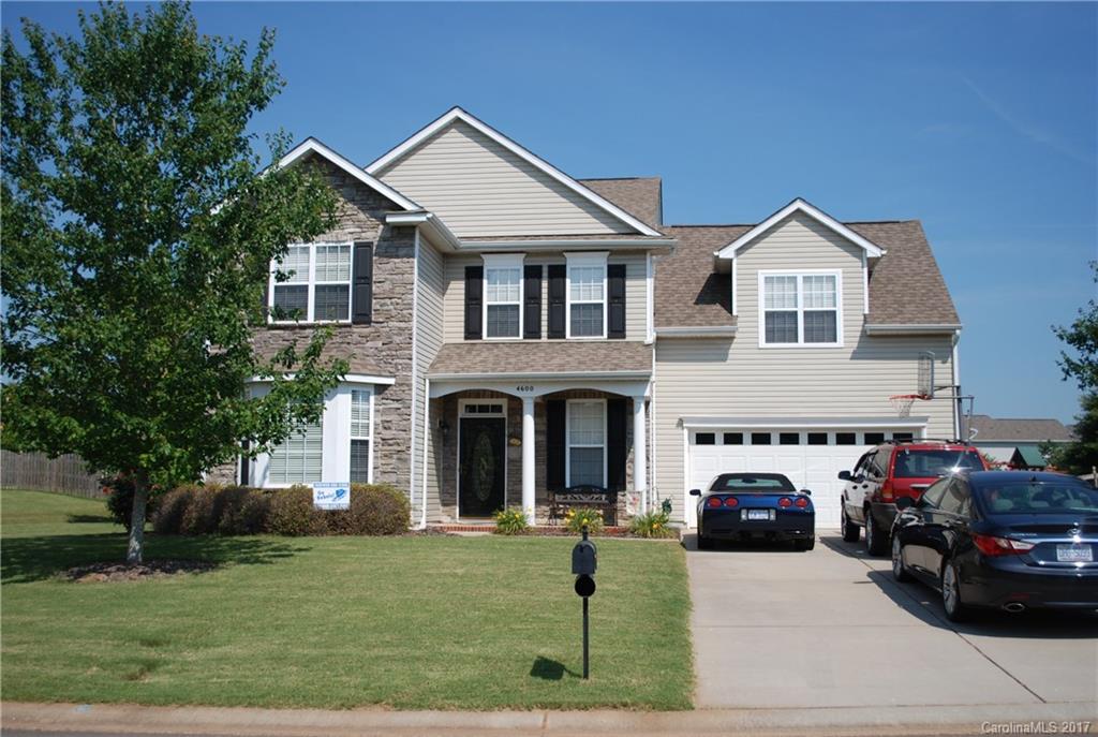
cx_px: 549
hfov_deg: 53.0
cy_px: 368
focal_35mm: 36
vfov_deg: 37.0
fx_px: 1100
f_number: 4.2
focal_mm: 24
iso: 100
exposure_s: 1/1000
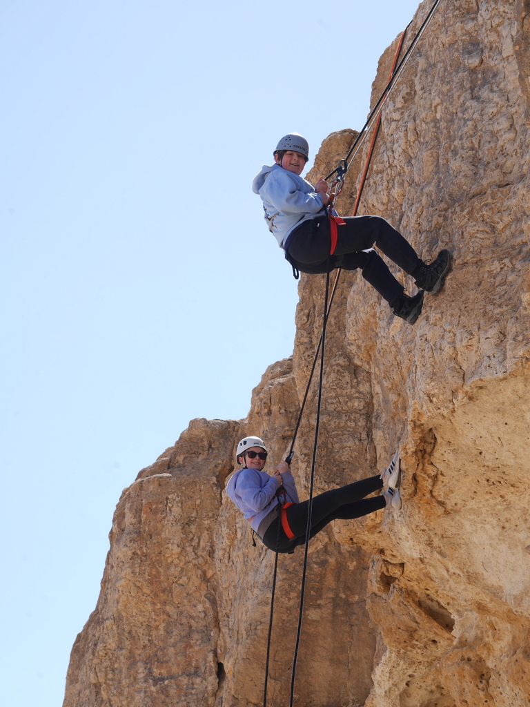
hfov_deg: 12.3
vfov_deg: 16.4
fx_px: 2450
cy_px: 354
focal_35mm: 120
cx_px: 265
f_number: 7.1
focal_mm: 60
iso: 200
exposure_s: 1/640
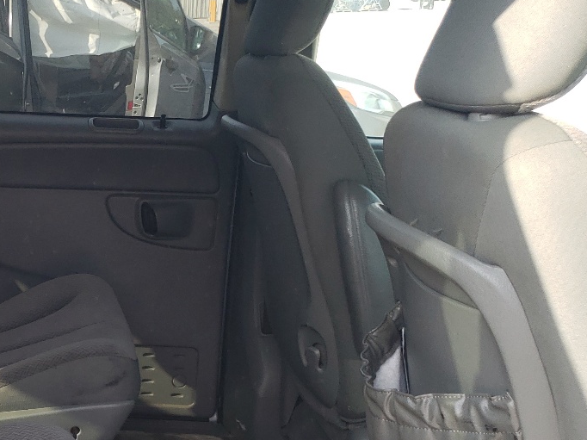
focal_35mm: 61
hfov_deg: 29.1
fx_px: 1034
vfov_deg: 23.4
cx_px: -32
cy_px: 399
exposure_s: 1/385
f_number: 1.5
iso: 50
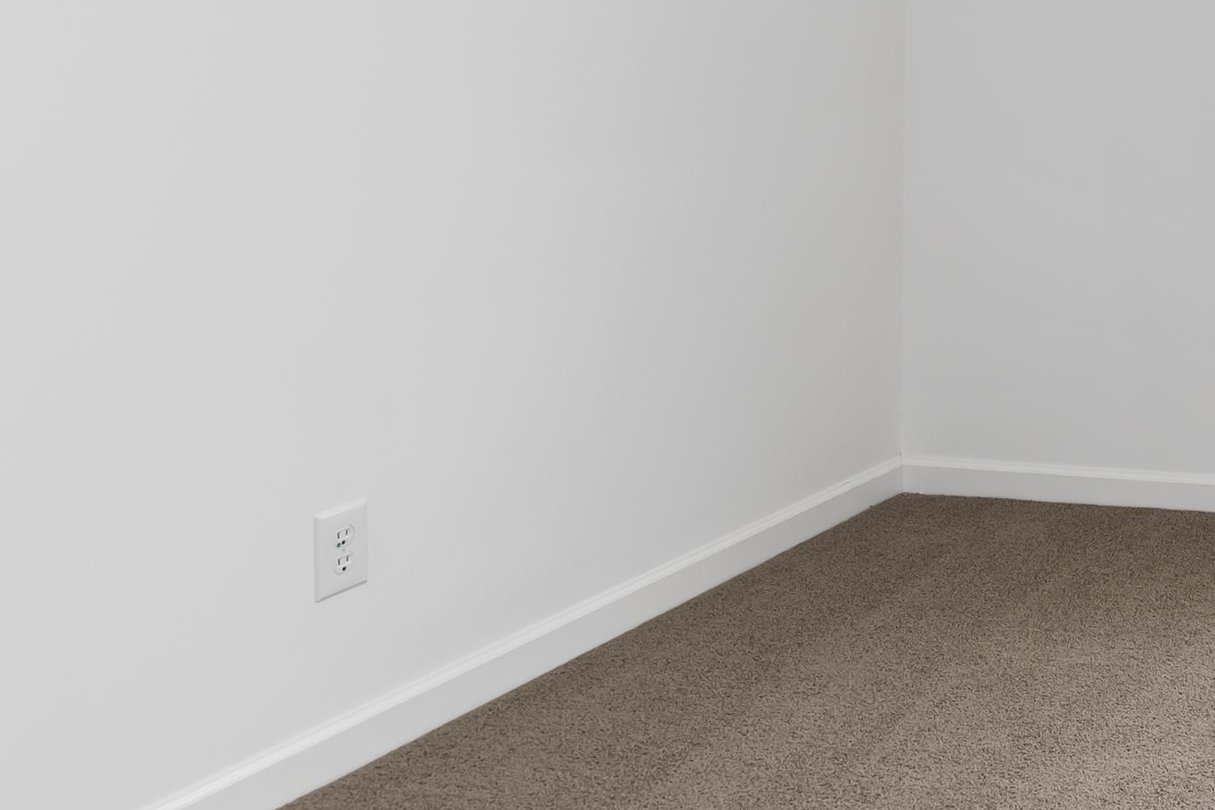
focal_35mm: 46
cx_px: 1544
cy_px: 8
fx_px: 1553
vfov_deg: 27.6
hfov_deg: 32.9
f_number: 7.1
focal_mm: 17
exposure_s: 1/15
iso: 400
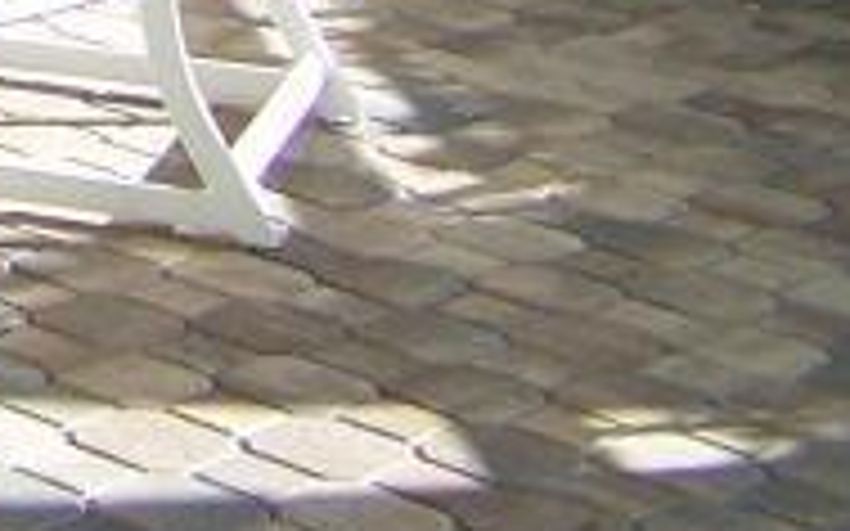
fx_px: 5049
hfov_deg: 9.2
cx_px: -643
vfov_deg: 5.7
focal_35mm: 218
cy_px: -999
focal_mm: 6.3
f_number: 2.8
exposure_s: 1/320
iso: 80
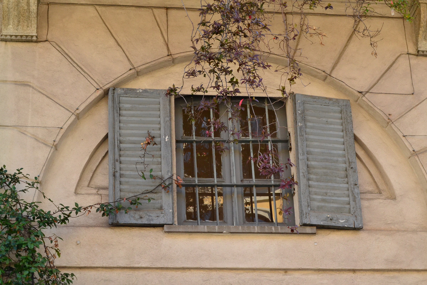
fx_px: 978
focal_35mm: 82
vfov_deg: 16.6
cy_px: 142
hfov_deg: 24.6
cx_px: 214
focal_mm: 55
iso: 1600
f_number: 14
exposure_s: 1/125
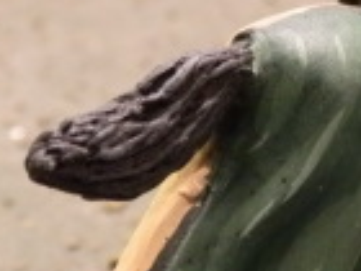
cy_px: 23
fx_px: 1116
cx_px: 467
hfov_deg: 17.3
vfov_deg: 13.7
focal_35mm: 107
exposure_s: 1/30
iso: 400
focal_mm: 5
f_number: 3.1
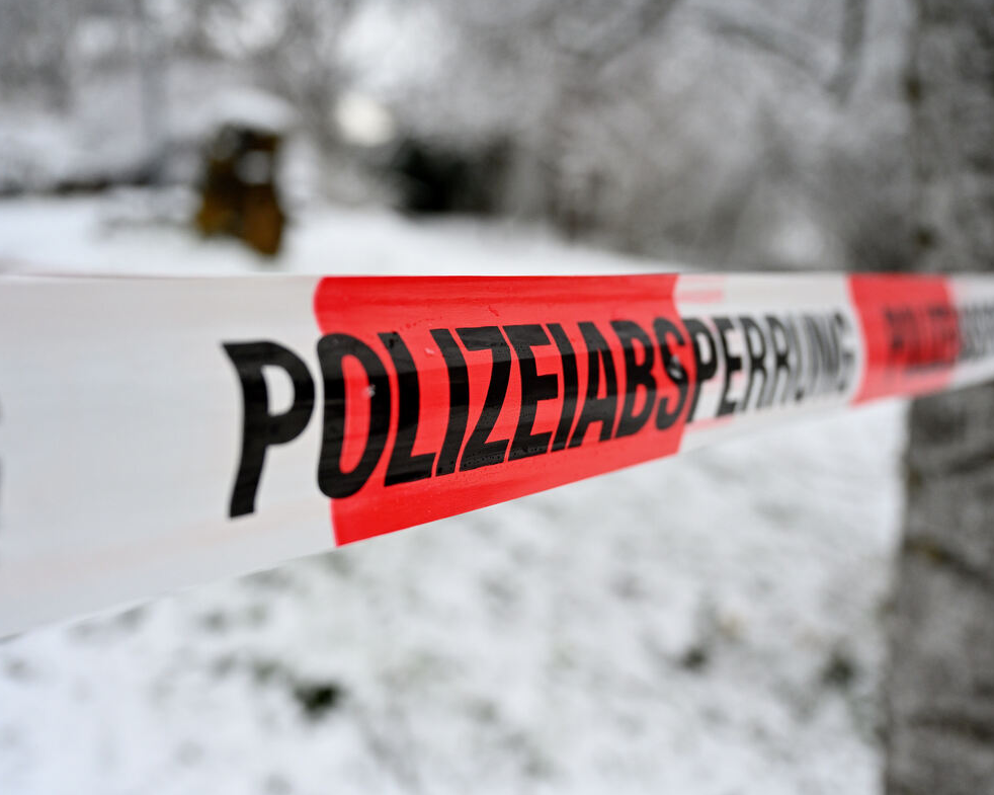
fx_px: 1147
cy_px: 400
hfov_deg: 46.9
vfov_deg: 38.2
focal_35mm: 39
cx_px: 505
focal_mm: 34
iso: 1250
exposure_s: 1/3200
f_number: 3.2
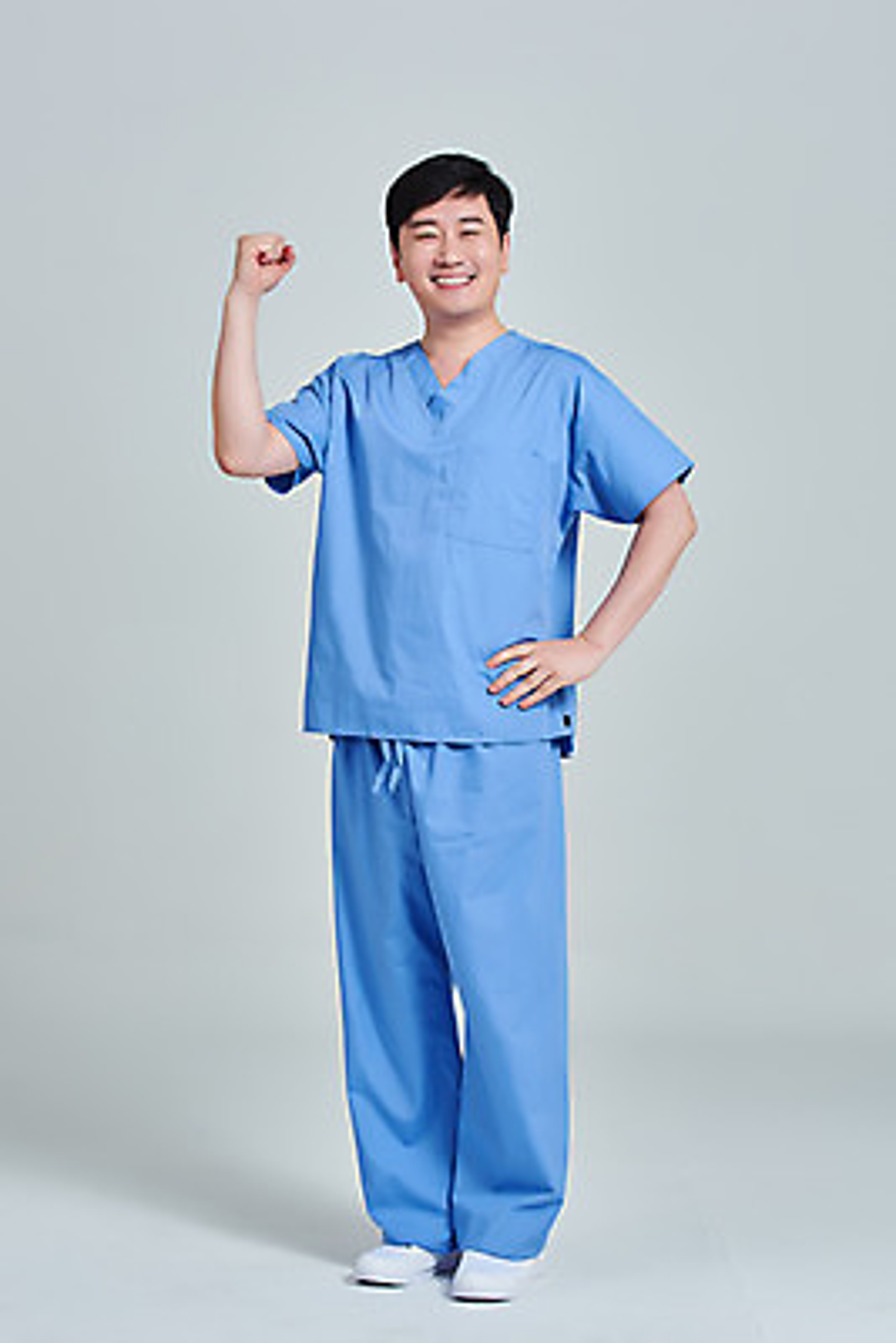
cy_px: 672
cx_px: 448
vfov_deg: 28.8
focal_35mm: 70
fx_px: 2611
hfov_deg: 19.5
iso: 100
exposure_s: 1/125
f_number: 14
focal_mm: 70
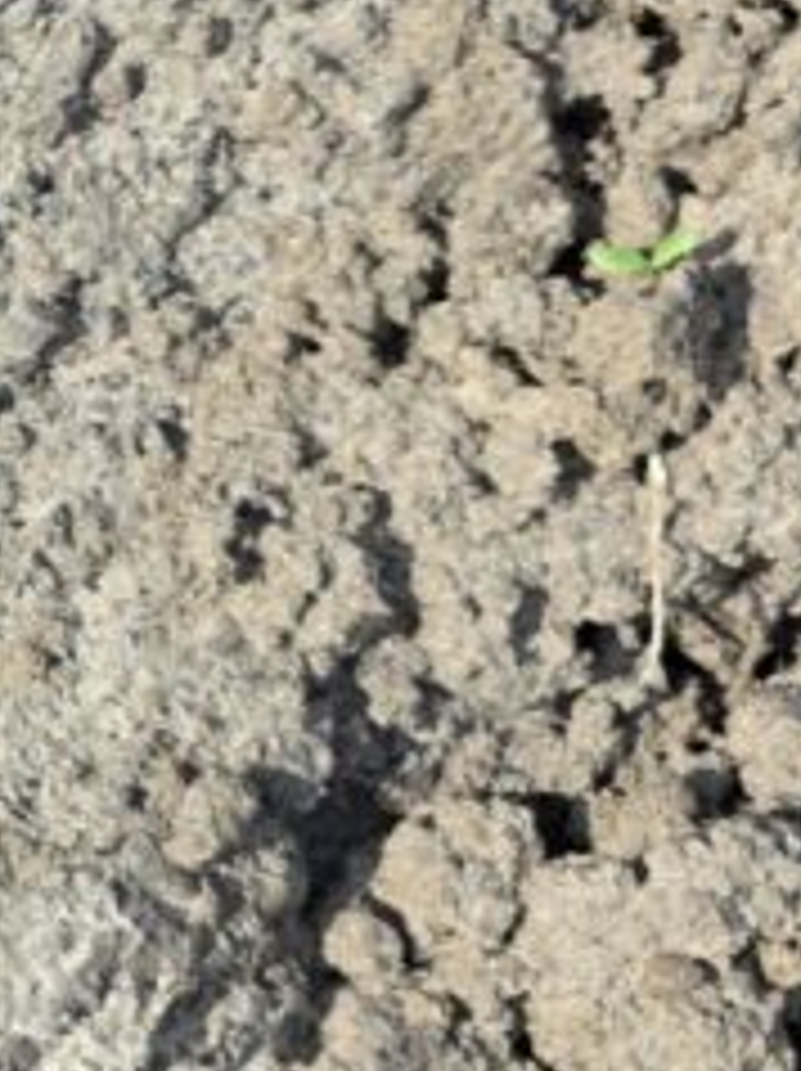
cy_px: 94
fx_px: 3060
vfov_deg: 19.5
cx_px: -724
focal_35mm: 99
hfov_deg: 13.2
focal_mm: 6.3
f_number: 1.7
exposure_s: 1/2049
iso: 80
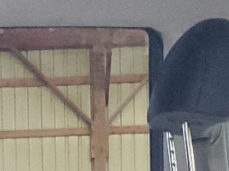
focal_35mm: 149
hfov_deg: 13.1
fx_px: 985
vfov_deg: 9.1
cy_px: 385
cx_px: 3
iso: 665
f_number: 1.5
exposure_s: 1/15
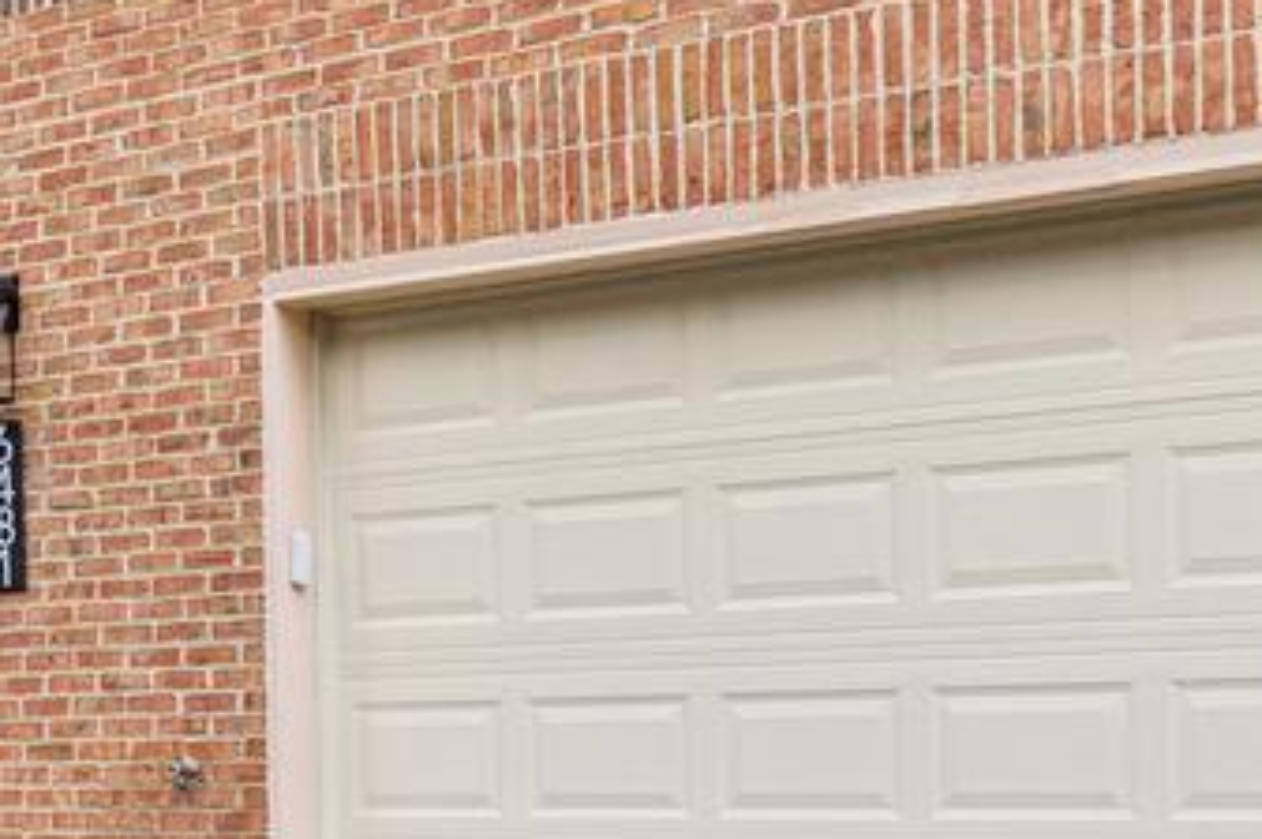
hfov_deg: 25.8
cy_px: 820
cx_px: 232
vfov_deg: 17.3
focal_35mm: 77
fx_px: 2697
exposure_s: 1/50
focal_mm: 12
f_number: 5
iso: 200
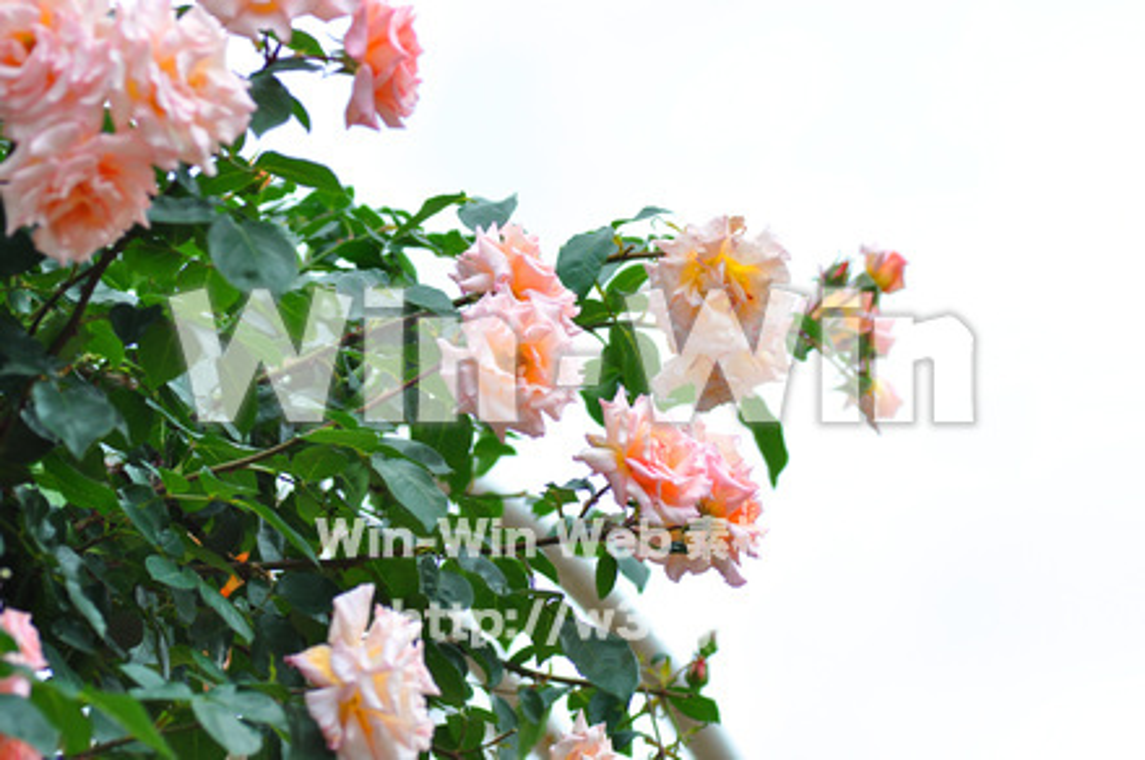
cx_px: 572
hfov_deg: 15.2
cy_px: 380
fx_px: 4287
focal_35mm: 135
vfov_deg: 10.1
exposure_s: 1/400
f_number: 5
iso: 200
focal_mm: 90
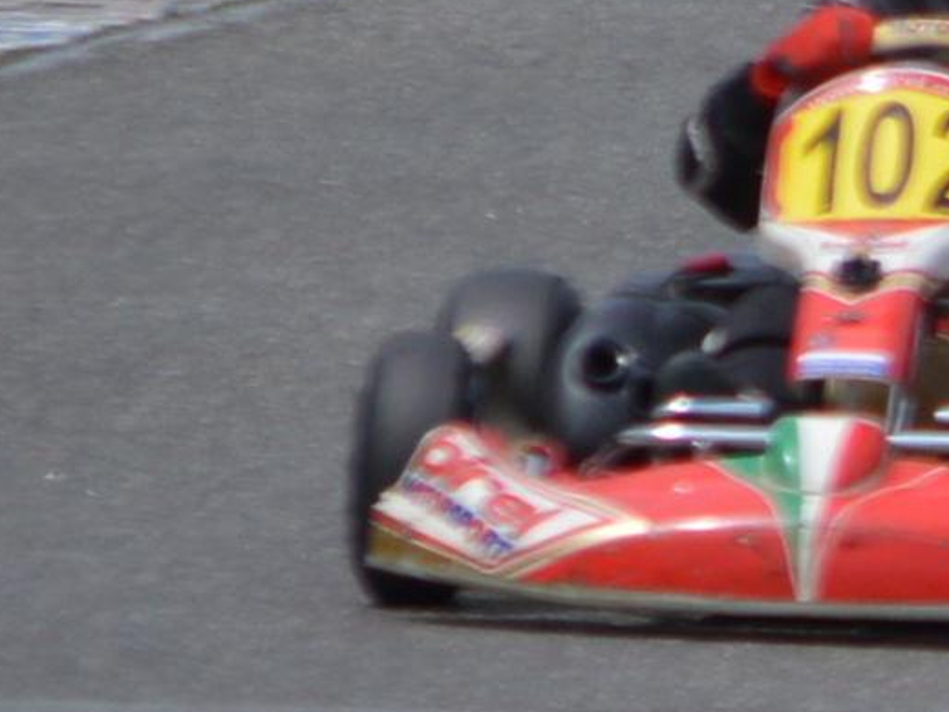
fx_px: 58490
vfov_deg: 0.7
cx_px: 3308
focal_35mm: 2134
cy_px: 323
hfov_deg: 0.9
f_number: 5.6
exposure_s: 1/500
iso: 125
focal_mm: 200
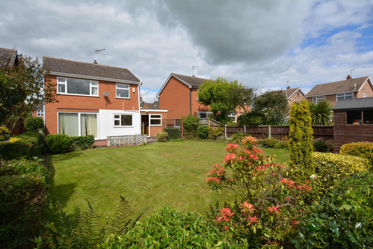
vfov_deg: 67.4
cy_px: 124
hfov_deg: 90.0
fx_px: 186
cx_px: 186
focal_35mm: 18
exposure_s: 1/250
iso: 100
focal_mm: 12
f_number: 8
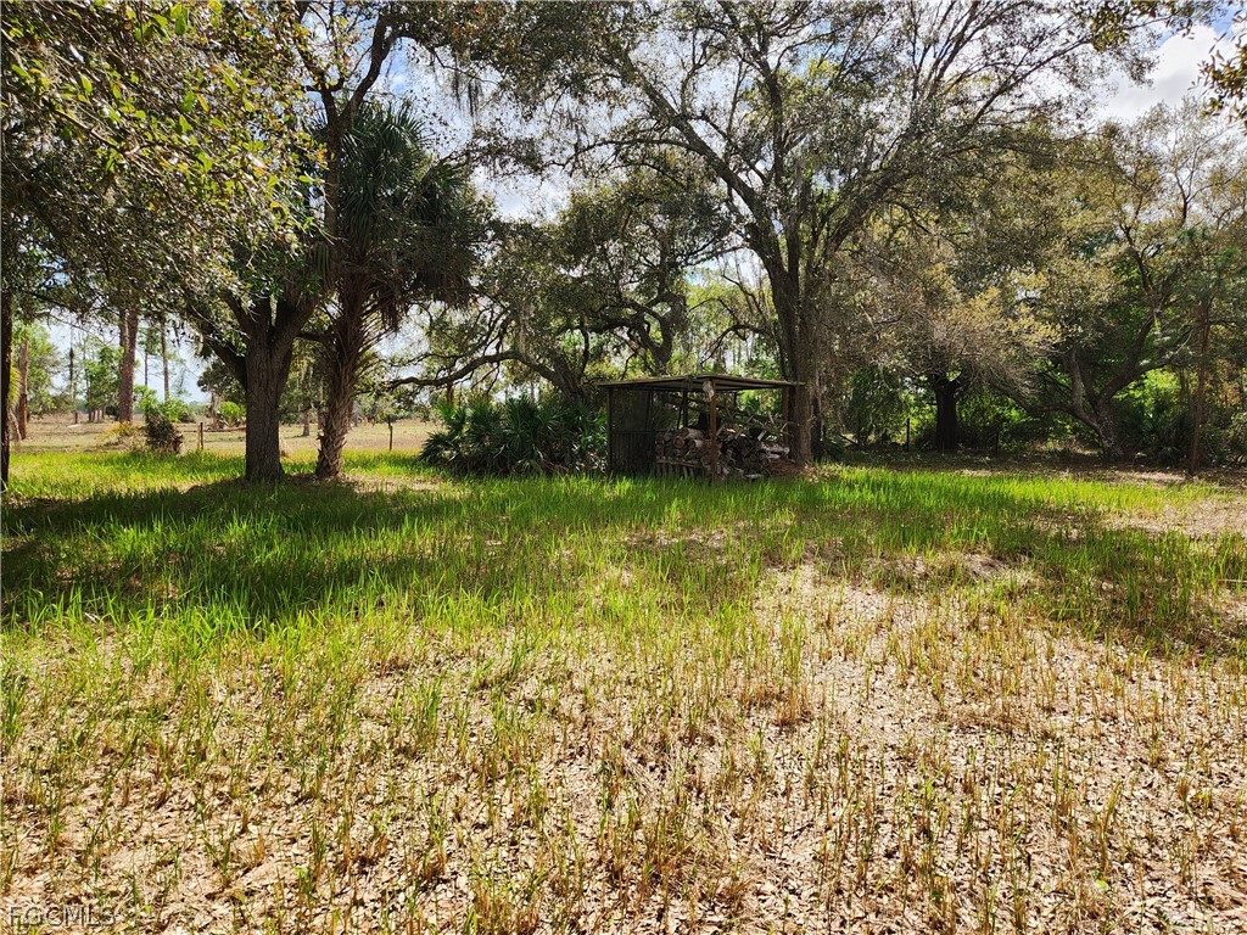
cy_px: 468
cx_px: 624
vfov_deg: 58.9
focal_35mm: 23
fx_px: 829
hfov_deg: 73.9
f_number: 1.8
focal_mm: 5.4
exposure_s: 1/970
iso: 20
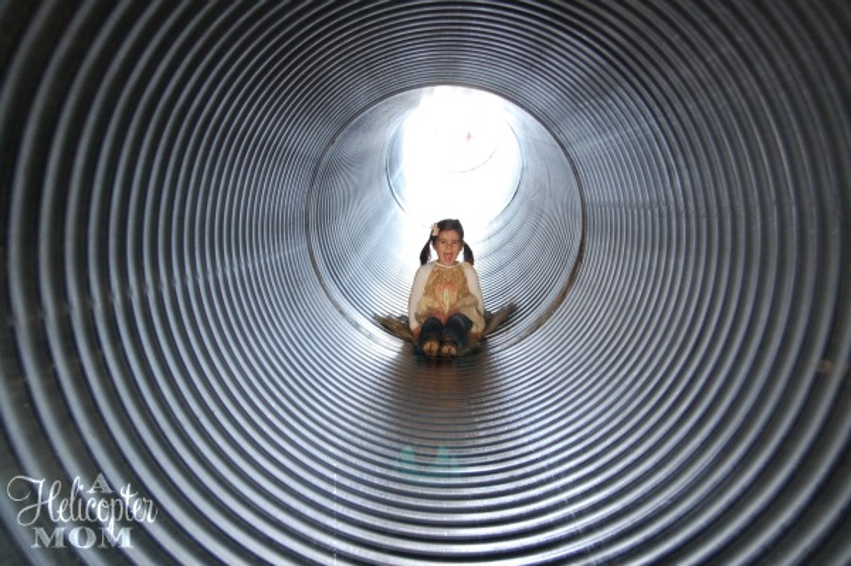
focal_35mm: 57
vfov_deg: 23.7
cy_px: 283
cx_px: 426
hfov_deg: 35.1
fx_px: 1346
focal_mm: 38
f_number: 4.8
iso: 800
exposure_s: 1/20
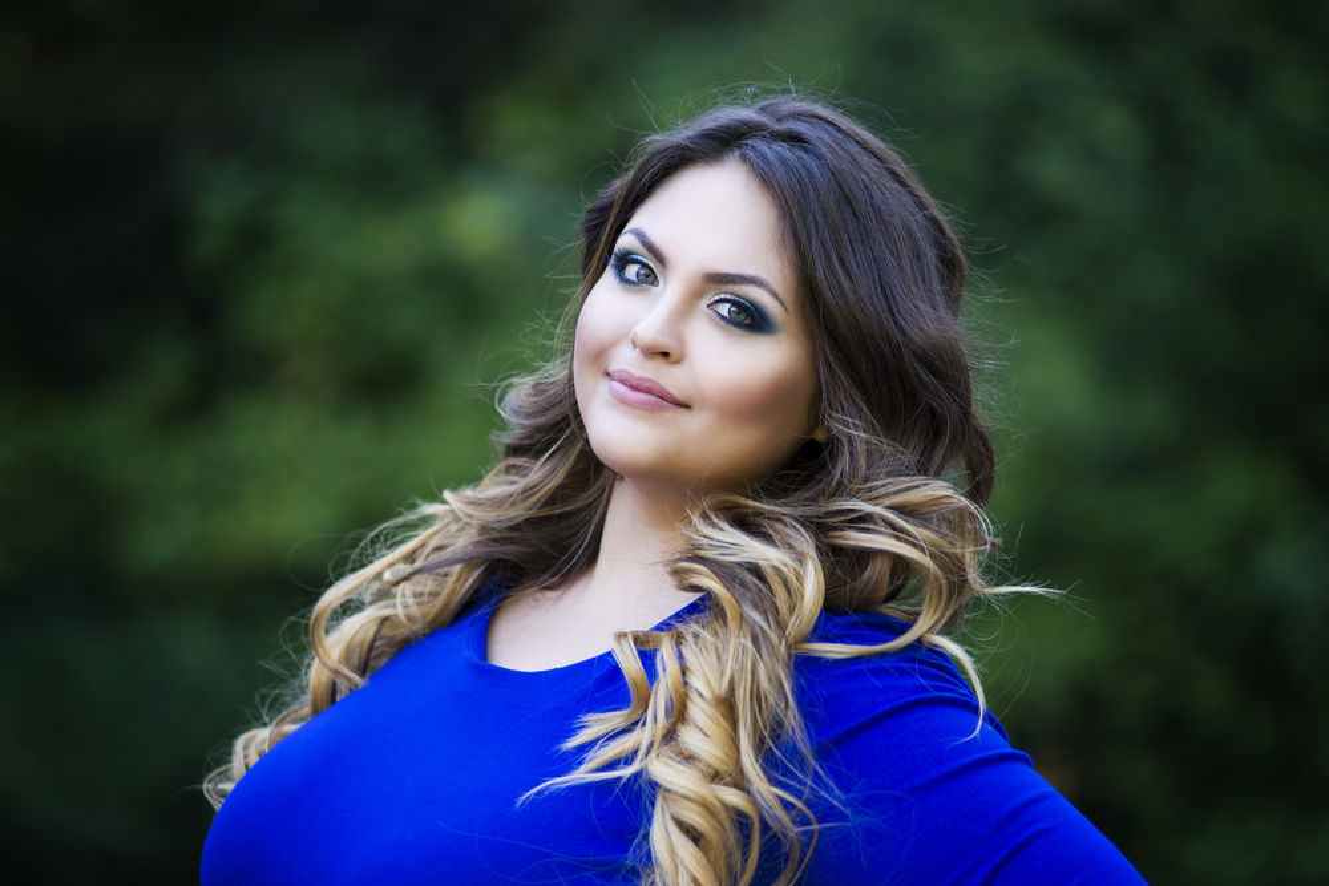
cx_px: 664
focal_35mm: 135
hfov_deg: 15.2
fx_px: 4984
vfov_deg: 10.2
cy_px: 443
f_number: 2.8
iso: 200
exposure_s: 1/160
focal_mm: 135
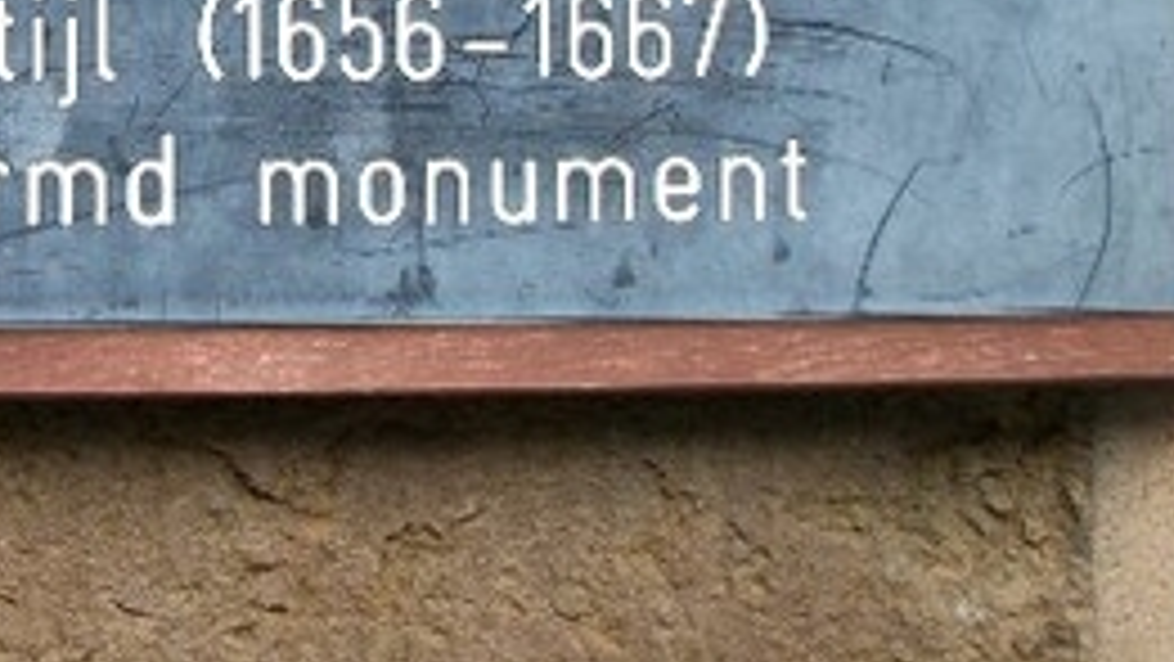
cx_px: 144
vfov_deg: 14.6
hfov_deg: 25.8
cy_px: -135
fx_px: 2491
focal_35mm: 80
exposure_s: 1/80
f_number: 2.9
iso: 80
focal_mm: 5.7
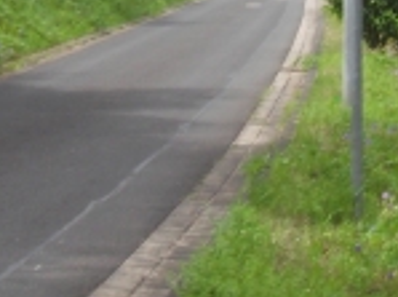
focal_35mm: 146
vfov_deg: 10.0
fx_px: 1675
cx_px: 227
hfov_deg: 13.6
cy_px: 7
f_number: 8.2
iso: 80
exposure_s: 1/90
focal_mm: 6.3
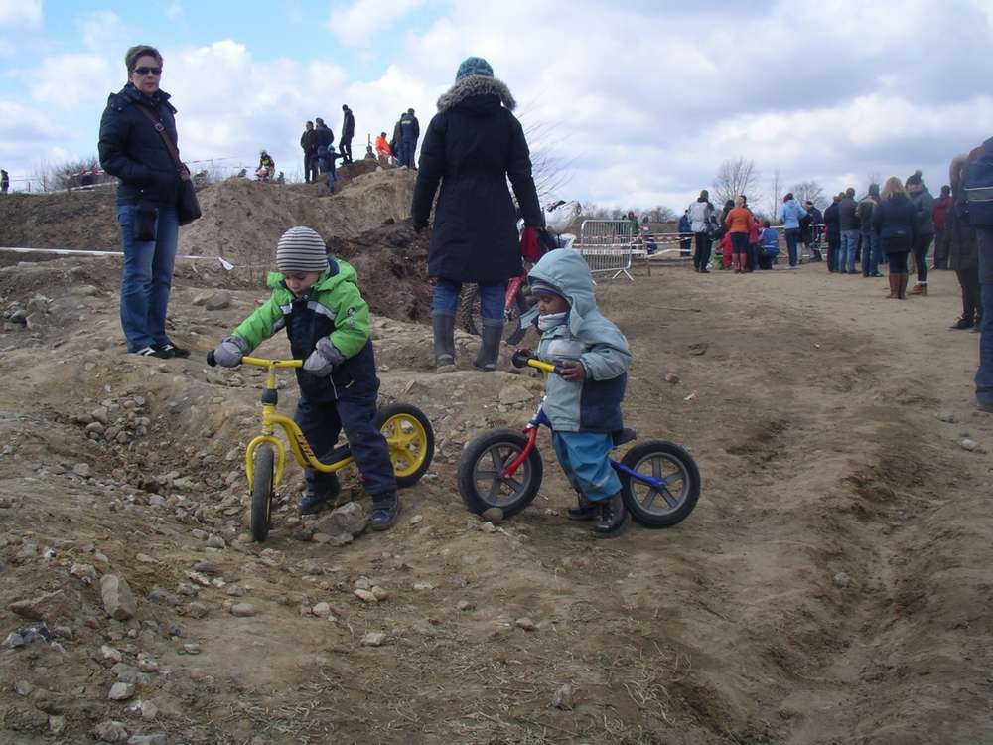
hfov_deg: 50.1
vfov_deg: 38.7
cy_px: 372
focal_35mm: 37
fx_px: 1061
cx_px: 496
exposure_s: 1/125
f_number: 6.9
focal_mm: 5.7
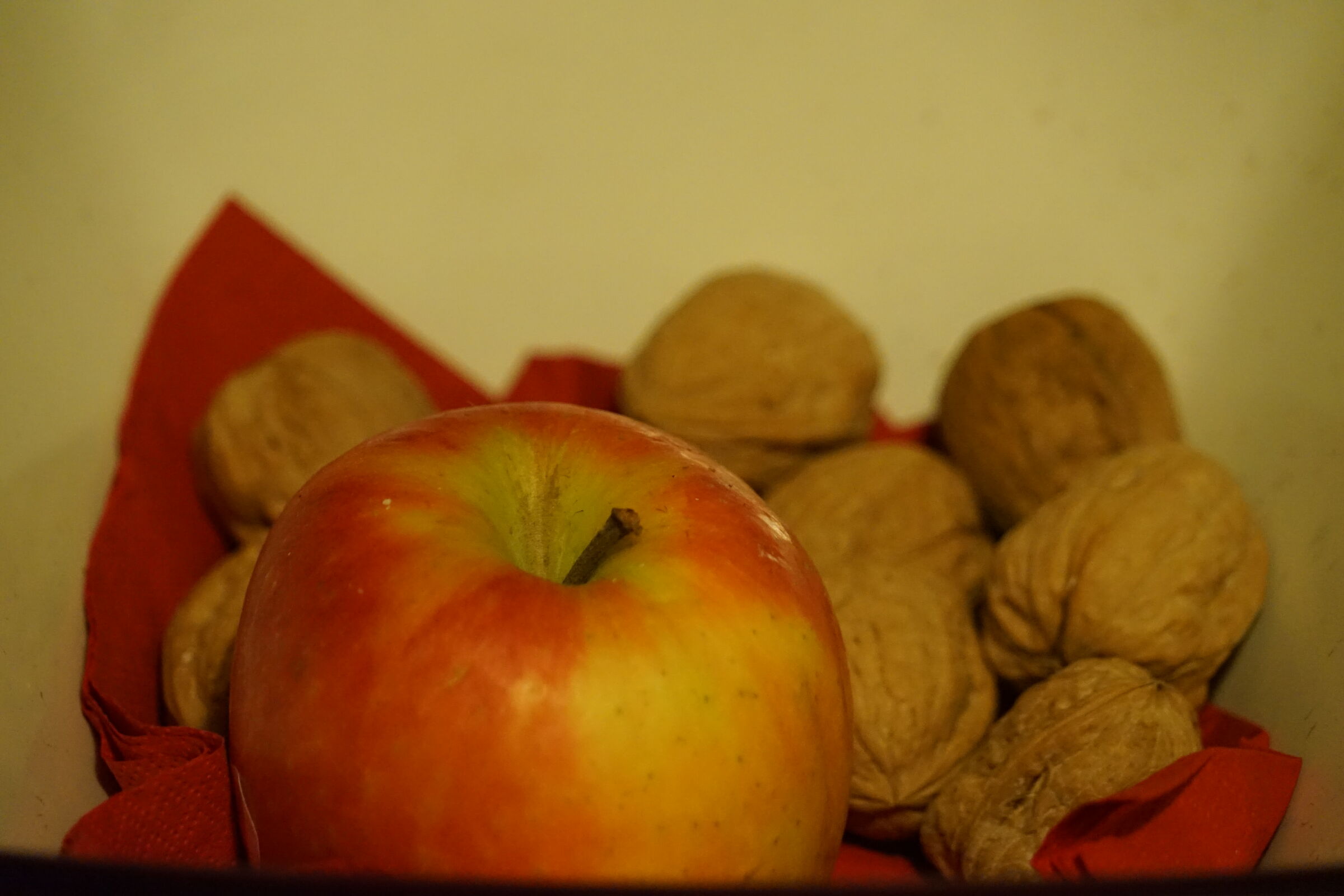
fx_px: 8959
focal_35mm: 240
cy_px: 448
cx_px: 672
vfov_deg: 5.7
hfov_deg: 8.6
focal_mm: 240
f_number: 6.3
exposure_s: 1/40
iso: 6400
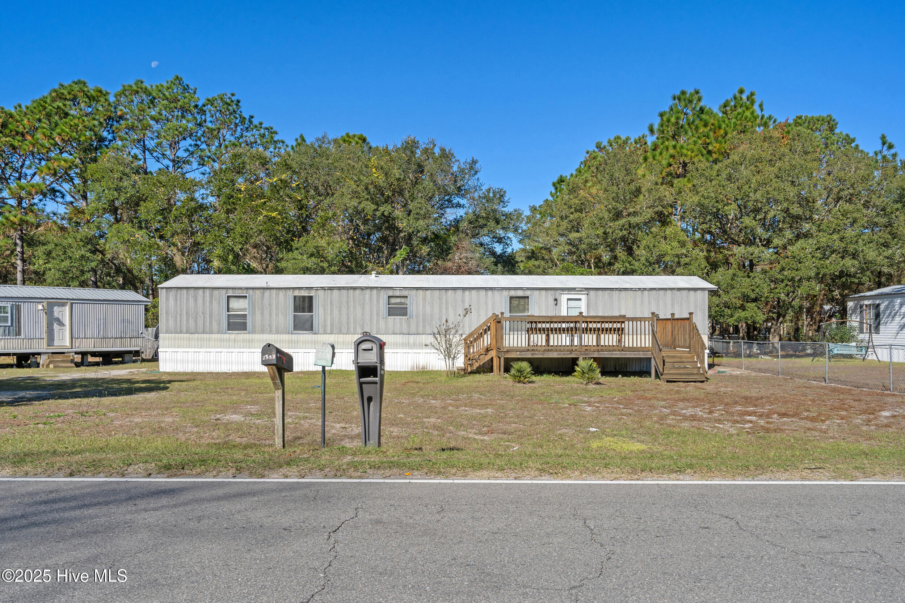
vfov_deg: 47.9
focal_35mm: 27
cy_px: 302
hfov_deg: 67.4
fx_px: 679
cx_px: 452
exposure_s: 1/60
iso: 250
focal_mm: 27
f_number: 8
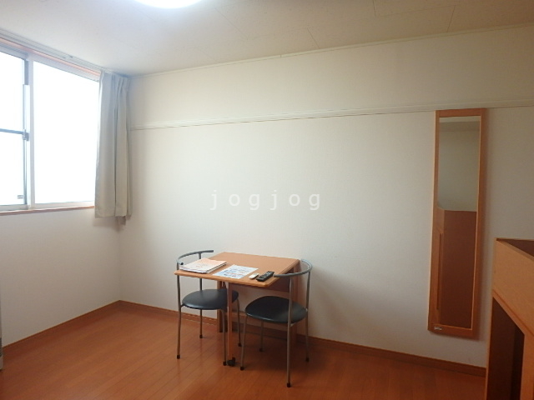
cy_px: 200
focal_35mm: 21
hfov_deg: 79.0
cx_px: 267
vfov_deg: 63.4
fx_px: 324
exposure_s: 1/40
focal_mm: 3.7
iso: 200
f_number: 3.5
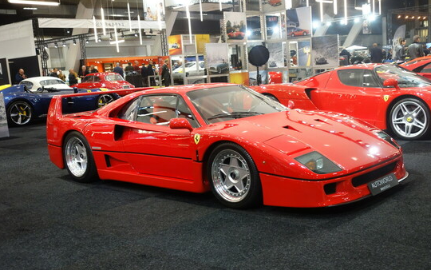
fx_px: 505
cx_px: 236
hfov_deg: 46.1
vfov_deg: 29.9
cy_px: 150
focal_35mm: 43
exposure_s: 1/40
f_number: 2.8
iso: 640
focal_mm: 14.23
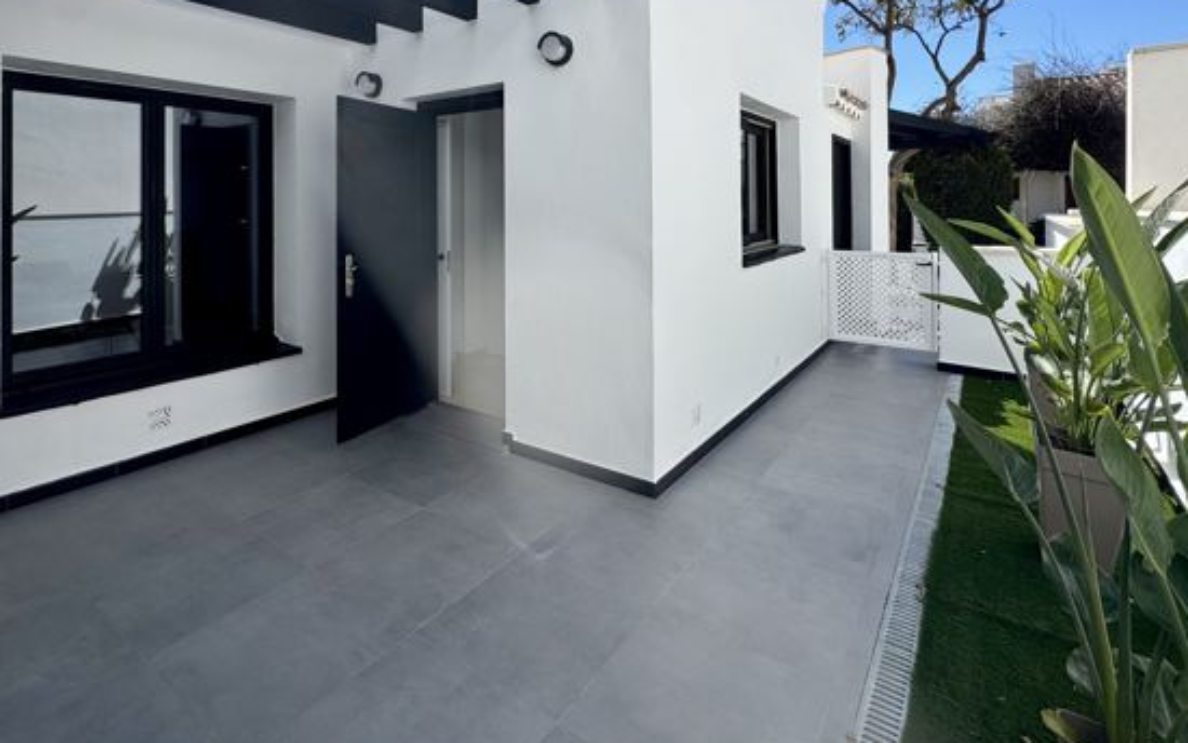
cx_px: 537
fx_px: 615
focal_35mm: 19
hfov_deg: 87.7
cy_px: 199
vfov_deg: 59.4
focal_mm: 2.22
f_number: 2.2
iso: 50
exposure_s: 1/2208
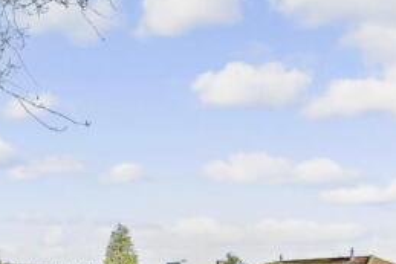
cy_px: 298
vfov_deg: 30.9
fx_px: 418
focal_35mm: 38
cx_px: 158
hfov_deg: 50.3
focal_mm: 10
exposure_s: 1/100
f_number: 8
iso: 320
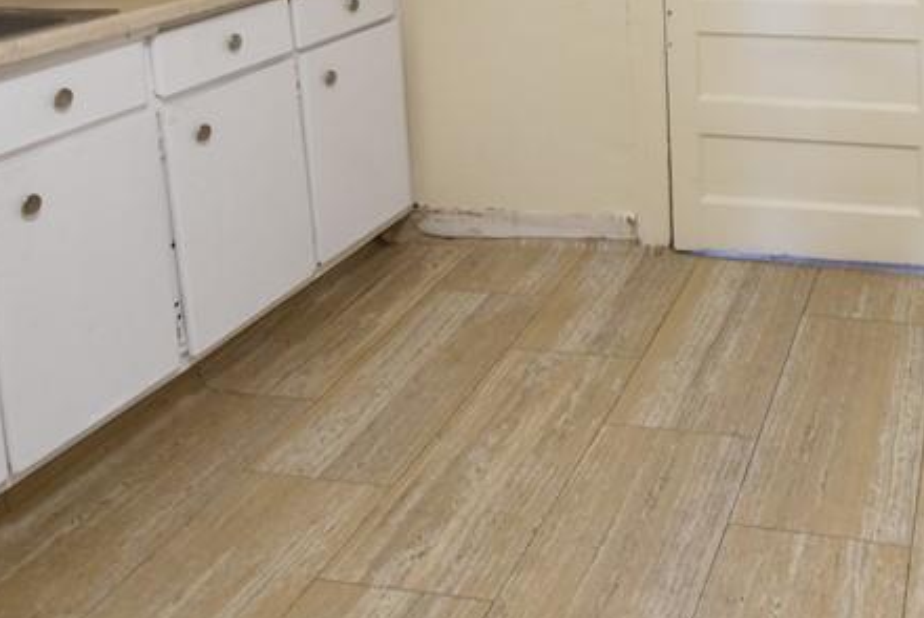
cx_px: 825
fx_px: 950
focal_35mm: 37
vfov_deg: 30.6
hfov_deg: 46.9
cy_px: -122
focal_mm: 10
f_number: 7.1
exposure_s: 1/10
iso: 800
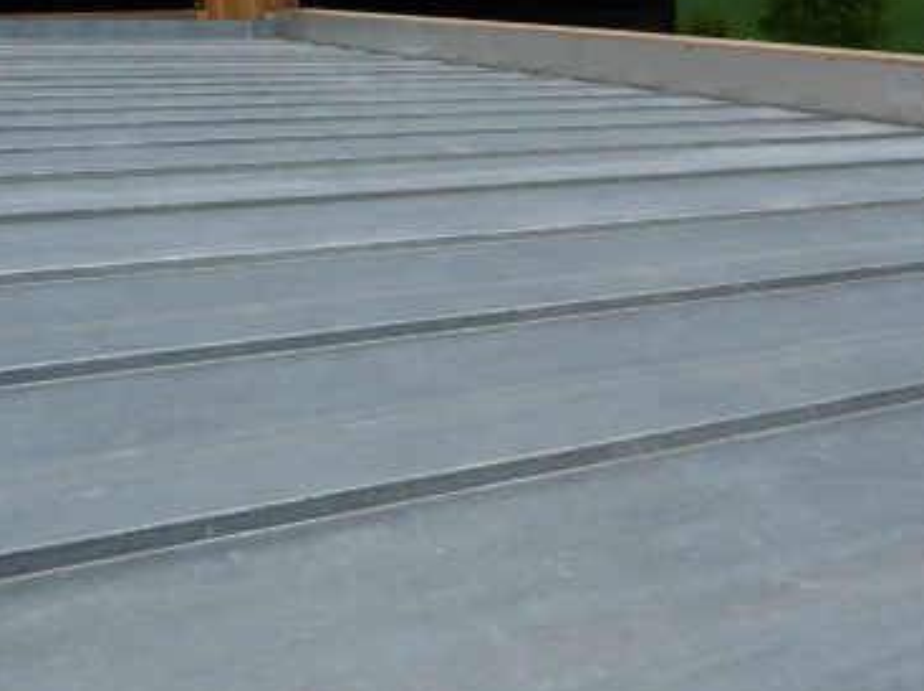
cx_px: 679
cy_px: 404
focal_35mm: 49
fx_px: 1307
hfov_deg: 38.1
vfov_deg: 29.6
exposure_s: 1/1000
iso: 100
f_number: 3.3
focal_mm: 4.7
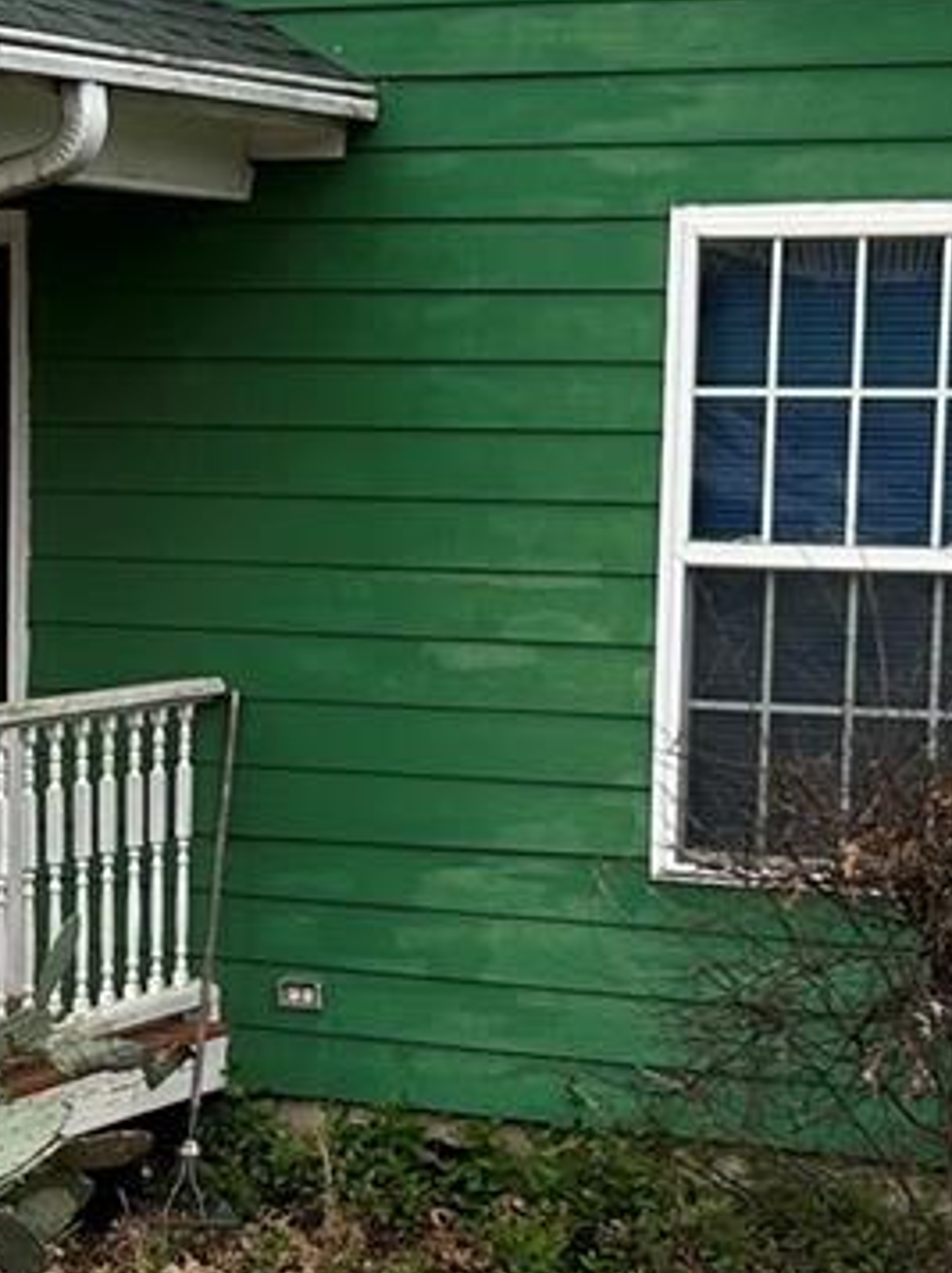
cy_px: 870
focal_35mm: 112
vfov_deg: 17.5
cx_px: 232
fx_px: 4114
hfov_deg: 13.2
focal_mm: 5.7
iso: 50
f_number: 1.5
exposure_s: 1/1112
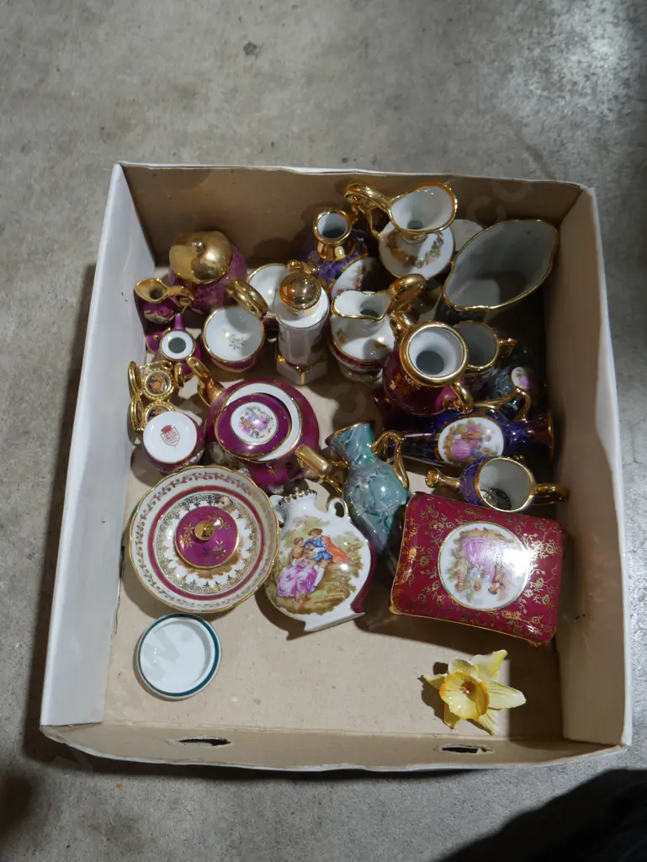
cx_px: 324
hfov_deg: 41.8
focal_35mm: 34
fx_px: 847
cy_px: 431
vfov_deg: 53.9
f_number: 4
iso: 250
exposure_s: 1/60
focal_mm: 17
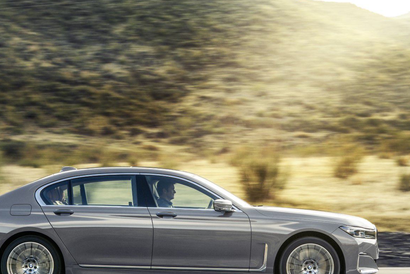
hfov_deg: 20.6
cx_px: 158
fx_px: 1128
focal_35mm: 99
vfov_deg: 13.8
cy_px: 173
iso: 200
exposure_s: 1/80
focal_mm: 71
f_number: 10
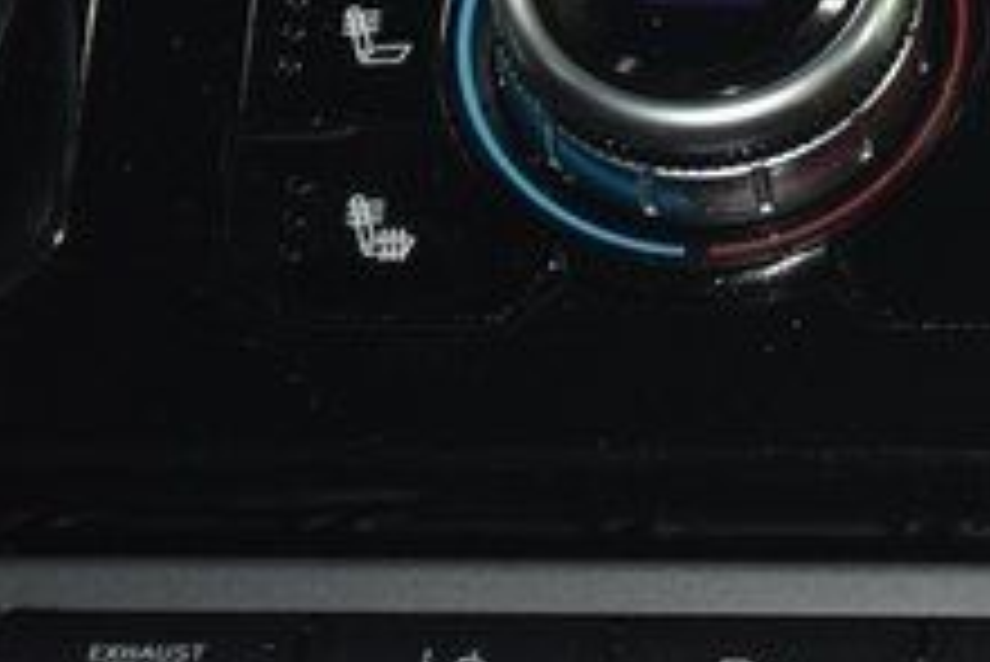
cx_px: 1426
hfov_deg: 6.7
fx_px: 8393
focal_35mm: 305
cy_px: 88
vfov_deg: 4.5
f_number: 4.5
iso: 1600
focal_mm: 70
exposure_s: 1/30
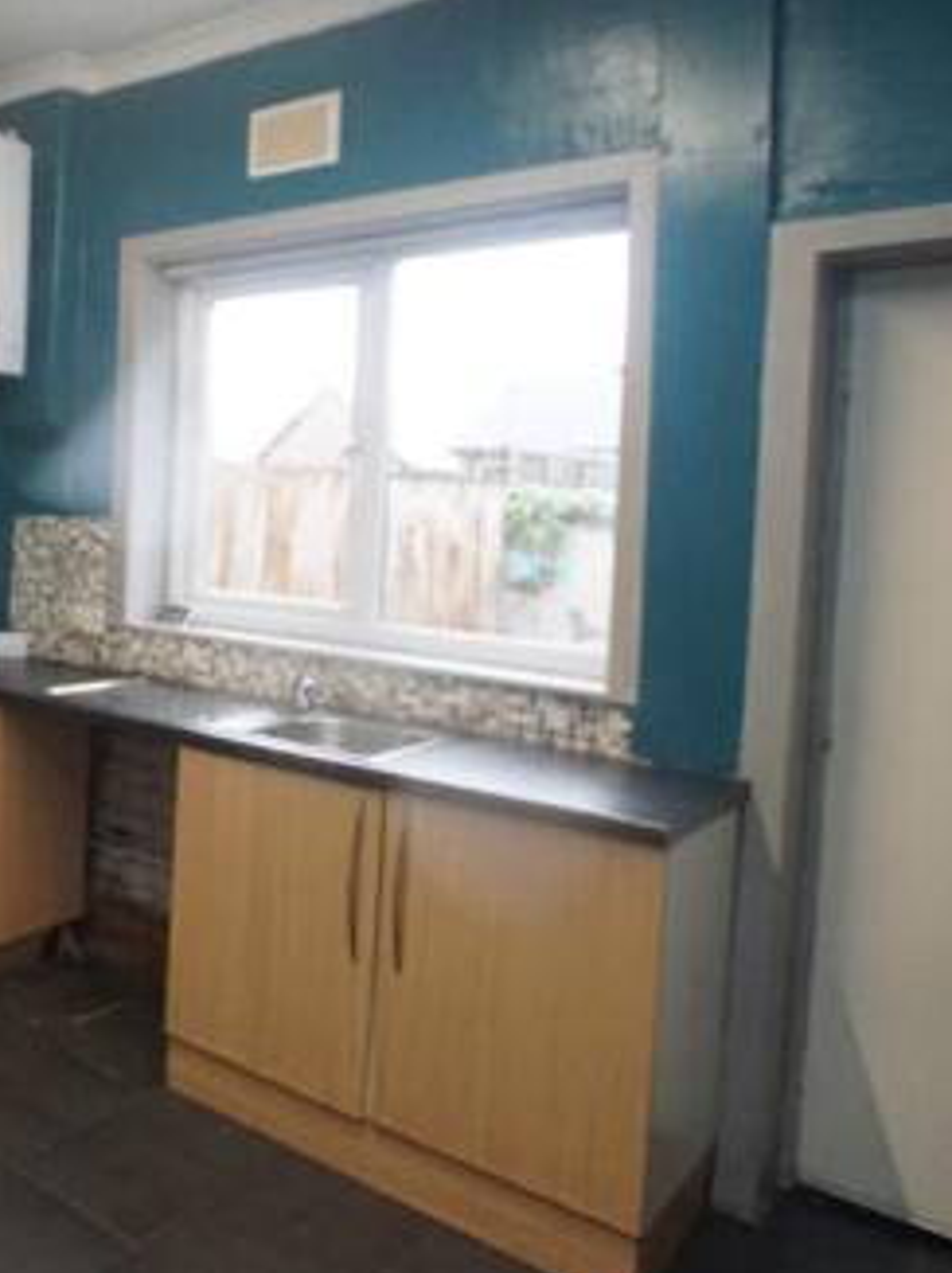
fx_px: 1065
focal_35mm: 29
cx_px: -193
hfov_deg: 36.8
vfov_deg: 61.7
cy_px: 654
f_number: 3.5
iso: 2000
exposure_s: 1/160
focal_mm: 10
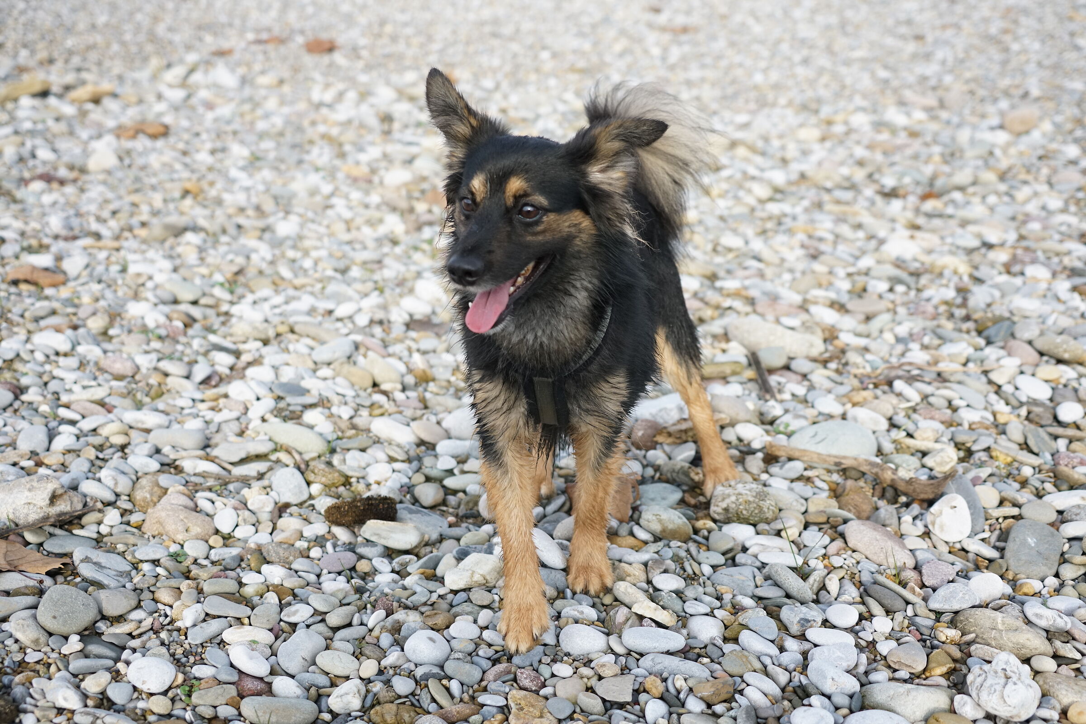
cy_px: 362
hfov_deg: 43.6
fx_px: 1358
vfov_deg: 29.9
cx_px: 543
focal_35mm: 45
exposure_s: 1/2500
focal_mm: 45
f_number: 4.5
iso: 1600
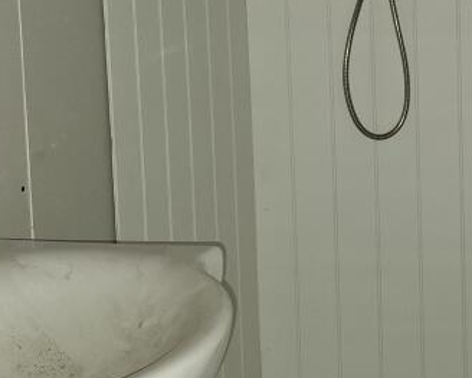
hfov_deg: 25.5
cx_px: 494
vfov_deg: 21.7
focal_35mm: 70
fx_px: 979
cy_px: 86
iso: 320
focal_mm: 5.54
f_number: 1.8
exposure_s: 1/33
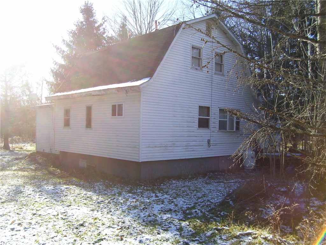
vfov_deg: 41.8
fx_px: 320
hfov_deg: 54.0
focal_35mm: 34
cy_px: 122
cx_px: 163
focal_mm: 5.6
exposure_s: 1/500
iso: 80
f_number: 2.7
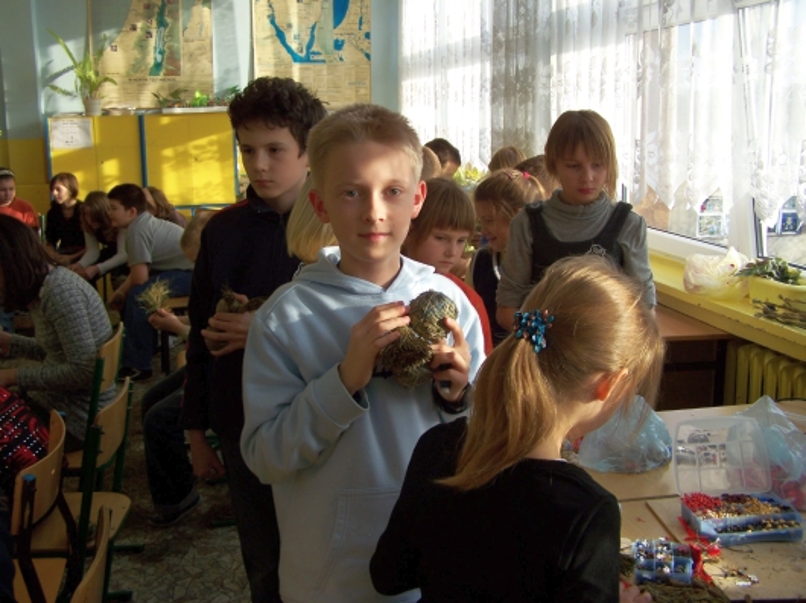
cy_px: 302
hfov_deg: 49.0
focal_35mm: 38
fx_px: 884
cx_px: 403
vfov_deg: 37.7
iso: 64
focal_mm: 6.3
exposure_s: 1/160
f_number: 2.8
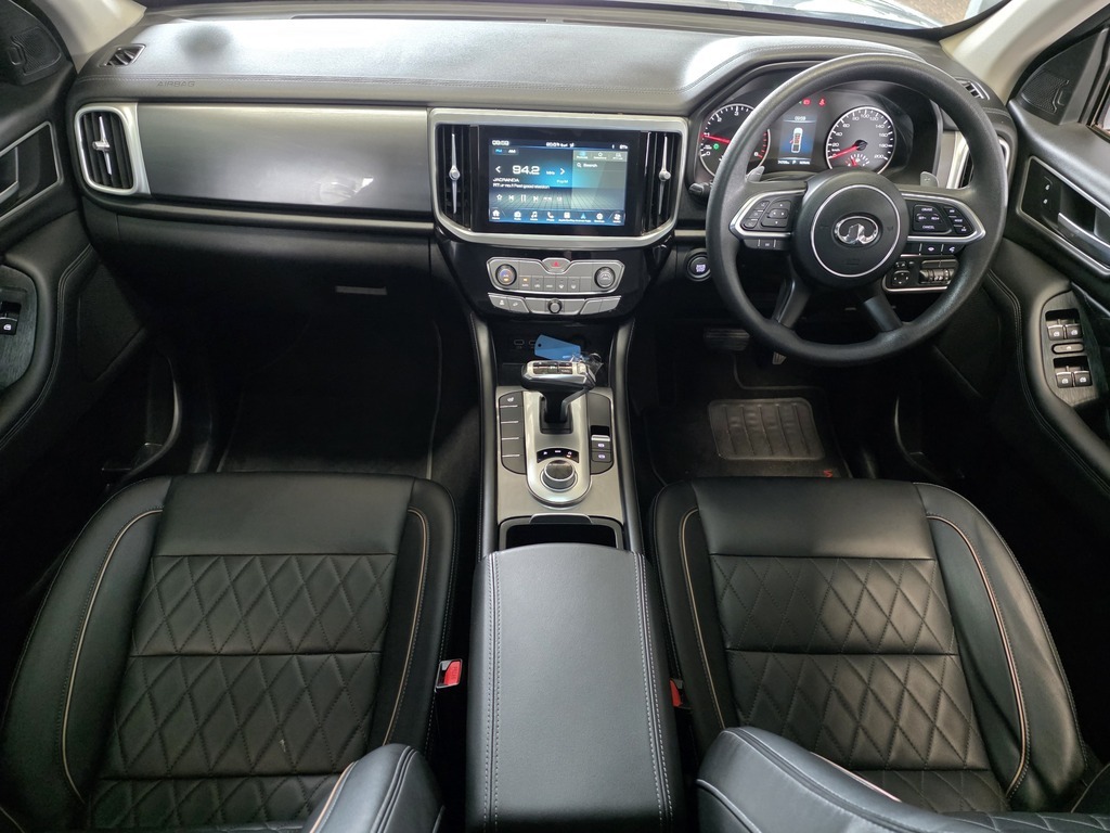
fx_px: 738
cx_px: 555
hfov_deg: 73.9
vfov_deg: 58.9
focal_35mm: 23
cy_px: 416
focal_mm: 6.25
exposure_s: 1/100
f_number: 1.7
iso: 2000
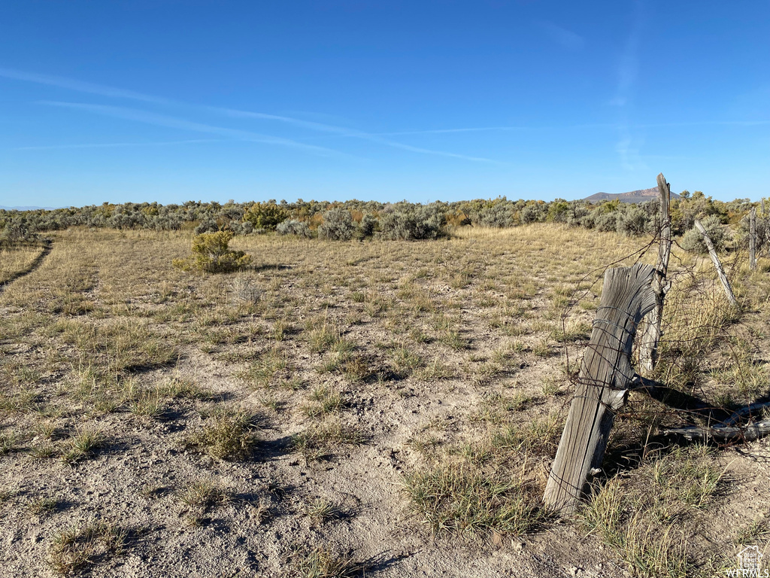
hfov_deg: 67.3
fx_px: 578
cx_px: 385
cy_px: 289
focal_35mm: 26
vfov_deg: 53.1
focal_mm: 4.25
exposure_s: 1/3300
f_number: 1.8
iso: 32
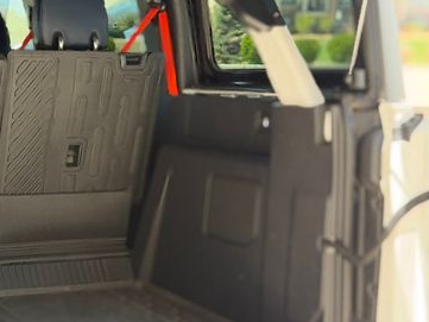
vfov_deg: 17.3
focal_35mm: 85
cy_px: 210
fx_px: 1054
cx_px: 59
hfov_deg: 22.6
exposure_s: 1/233
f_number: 1.78
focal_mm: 6.76
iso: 200
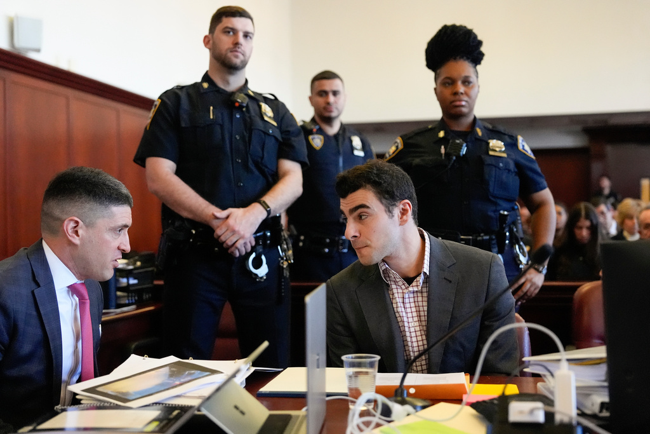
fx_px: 903
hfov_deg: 39.6
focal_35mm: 50
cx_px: 325
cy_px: 217
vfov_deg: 27.0
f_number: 2.8
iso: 8000
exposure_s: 1/800
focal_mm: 50
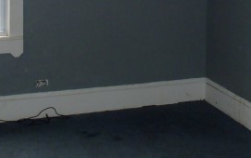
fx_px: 479
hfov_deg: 29.3
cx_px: 140
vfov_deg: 17.5
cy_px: -45
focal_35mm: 70
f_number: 3.9
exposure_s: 1/30
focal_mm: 5
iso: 250
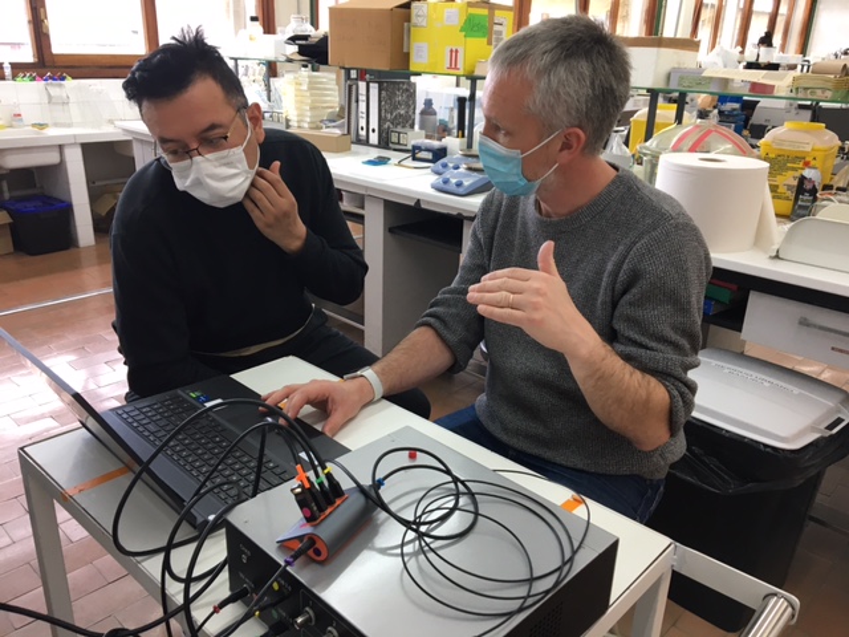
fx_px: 711
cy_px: 318
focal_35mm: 29
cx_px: 424
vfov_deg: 48.2
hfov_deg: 61.7
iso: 40
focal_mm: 4.15
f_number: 2.2
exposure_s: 1/33
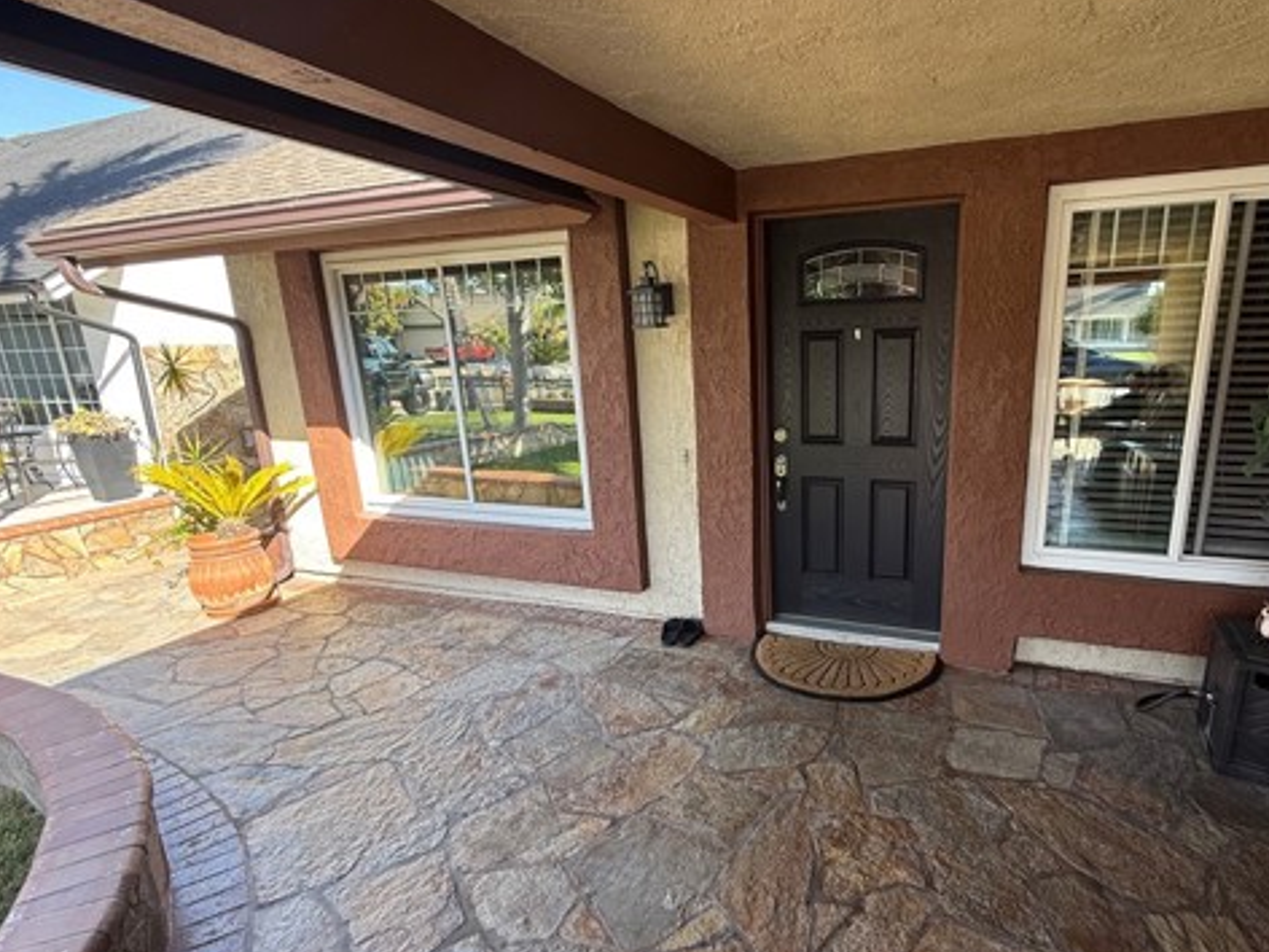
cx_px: 753
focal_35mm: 19
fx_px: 697
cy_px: 519
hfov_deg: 83.8
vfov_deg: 68.5
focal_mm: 2.22
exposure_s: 1/100
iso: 80
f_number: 2.2
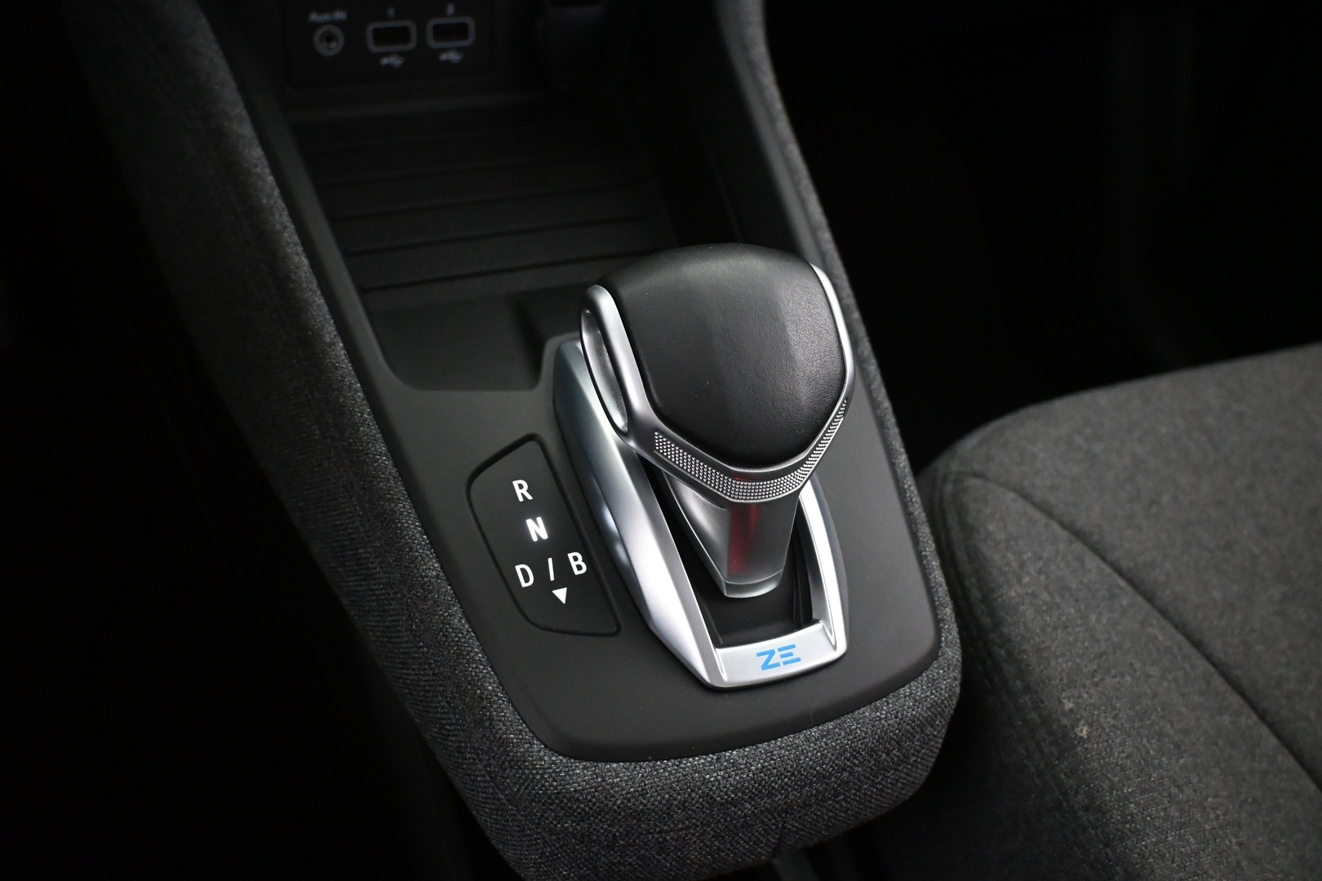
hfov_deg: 49.6
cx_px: 661
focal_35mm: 39
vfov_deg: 34.2
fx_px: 1432
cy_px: 440
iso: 5600
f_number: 4.5
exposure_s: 1/40
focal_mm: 26
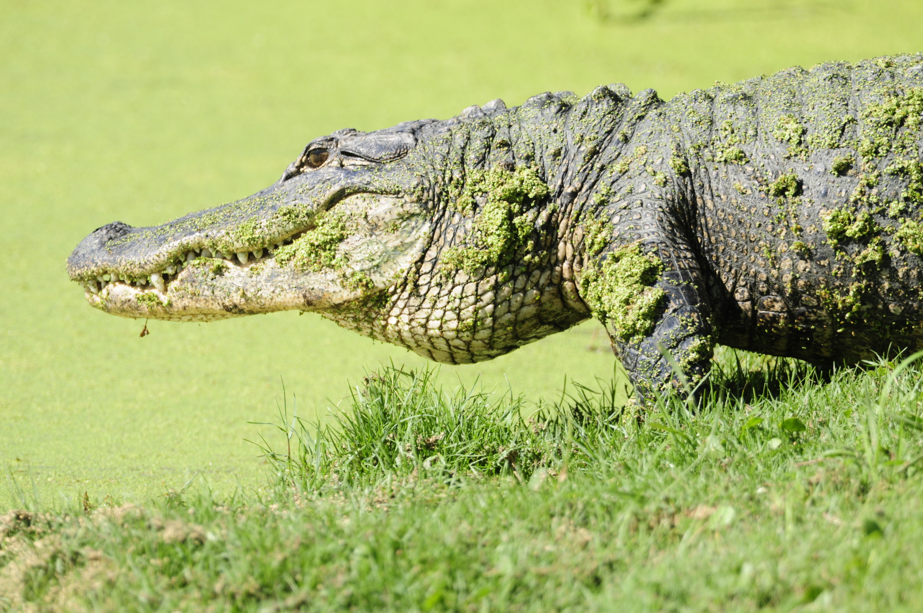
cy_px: 306
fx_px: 23047
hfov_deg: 2.3
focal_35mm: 900
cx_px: 462
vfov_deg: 1.5
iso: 250
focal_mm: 600
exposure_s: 1/500
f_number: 5.6
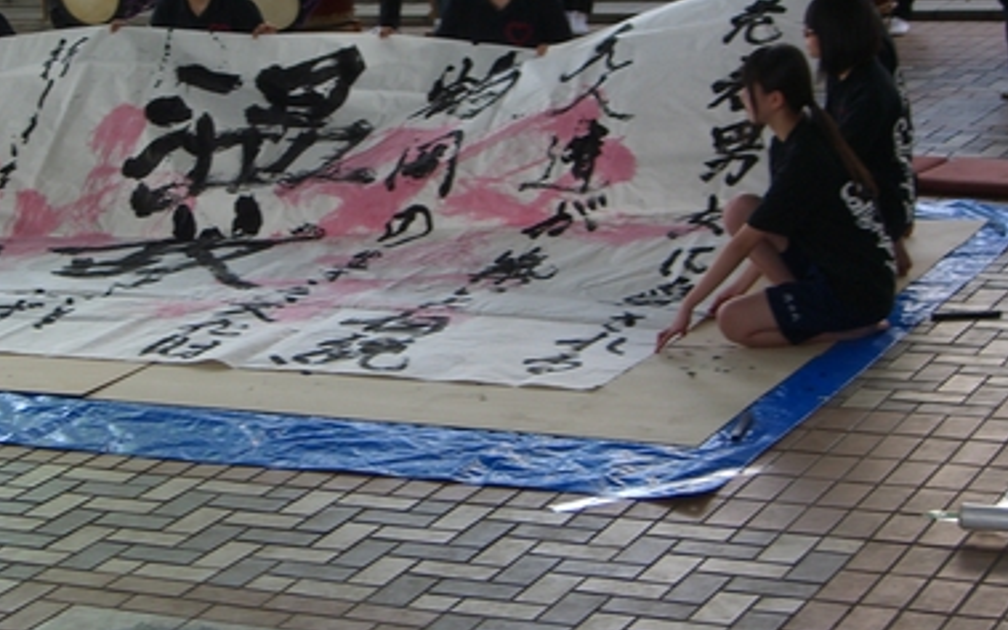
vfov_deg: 12.8
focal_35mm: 102
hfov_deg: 20.3
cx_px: 290
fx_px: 2802
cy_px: 178
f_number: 3.6
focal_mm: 11.8
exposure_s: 1/60
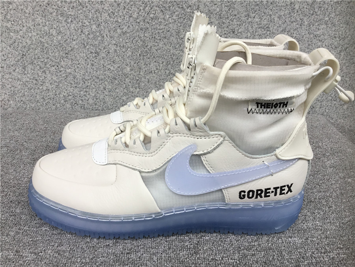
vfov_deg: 45.4
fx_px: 318
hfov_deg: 58.4
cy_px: 134
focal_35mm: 31
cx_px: 178
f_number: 2.4
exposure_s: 1/107
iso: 25
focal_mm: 3.3
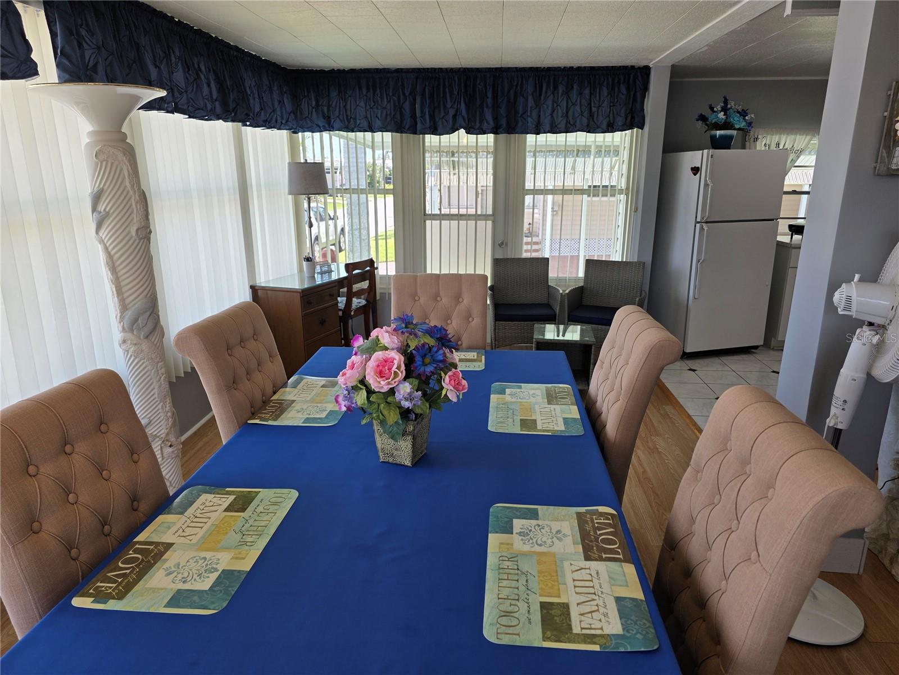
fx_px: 597
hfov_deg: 73.9
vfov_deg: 58.9
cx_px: 450
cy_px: 338
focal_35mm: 23
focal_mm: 6.3
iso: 16
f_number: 1.7
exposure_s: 1/120
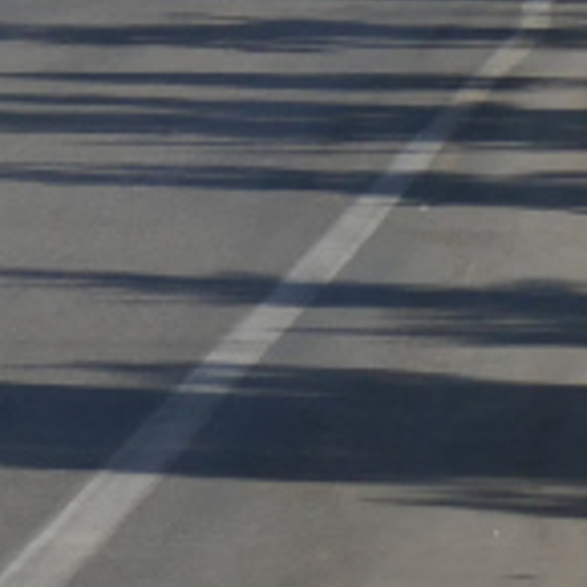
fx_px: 13928
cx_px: -1522
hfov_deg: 2.4
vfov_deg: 2.4
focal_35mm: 726
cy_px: -1099
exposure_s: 1/800
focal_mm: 34.6
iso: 200
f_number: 7.1
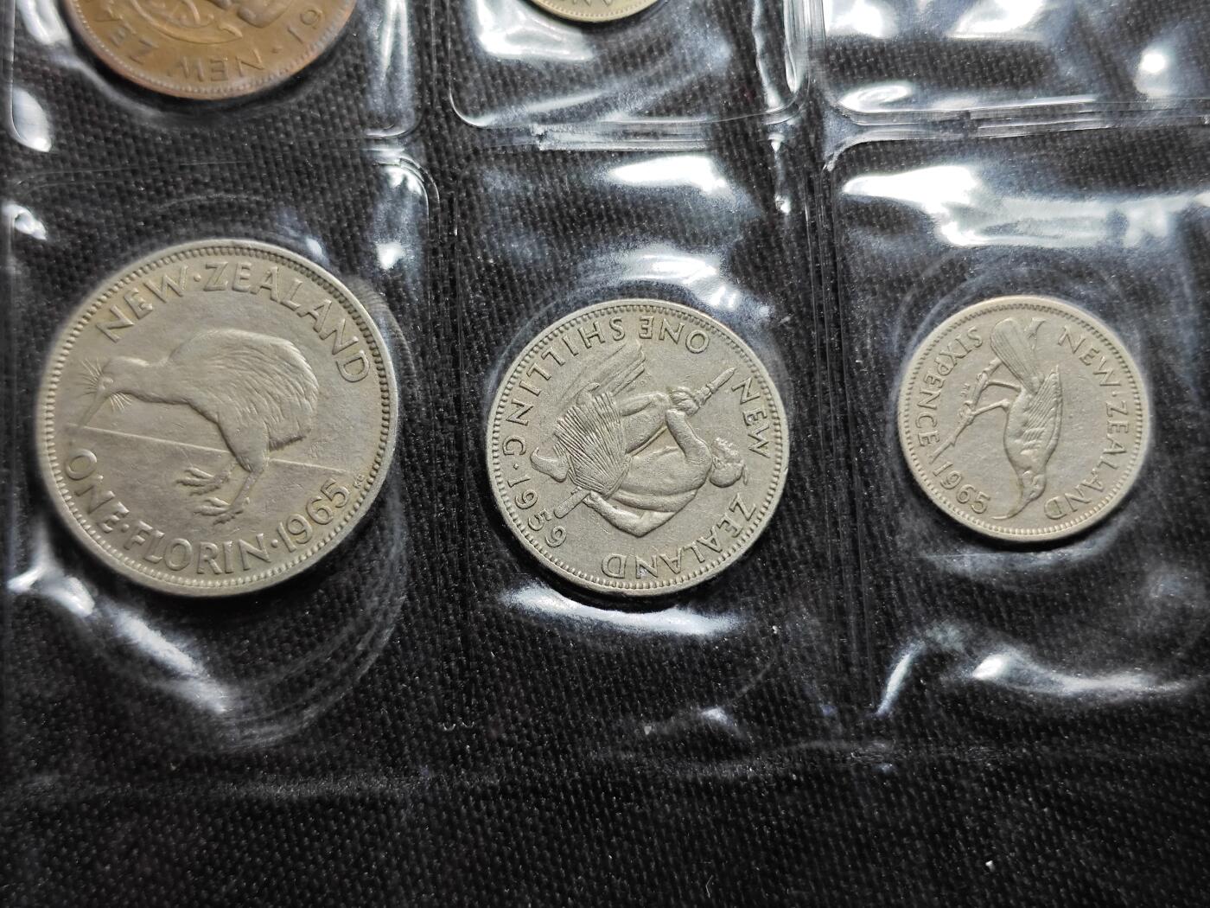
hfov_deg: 38.9
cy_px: 454
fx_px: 1713
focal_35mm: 49
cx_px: 605
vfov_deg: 29.7
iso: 80
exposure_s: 1/66
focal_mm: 5.84
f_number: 1.6
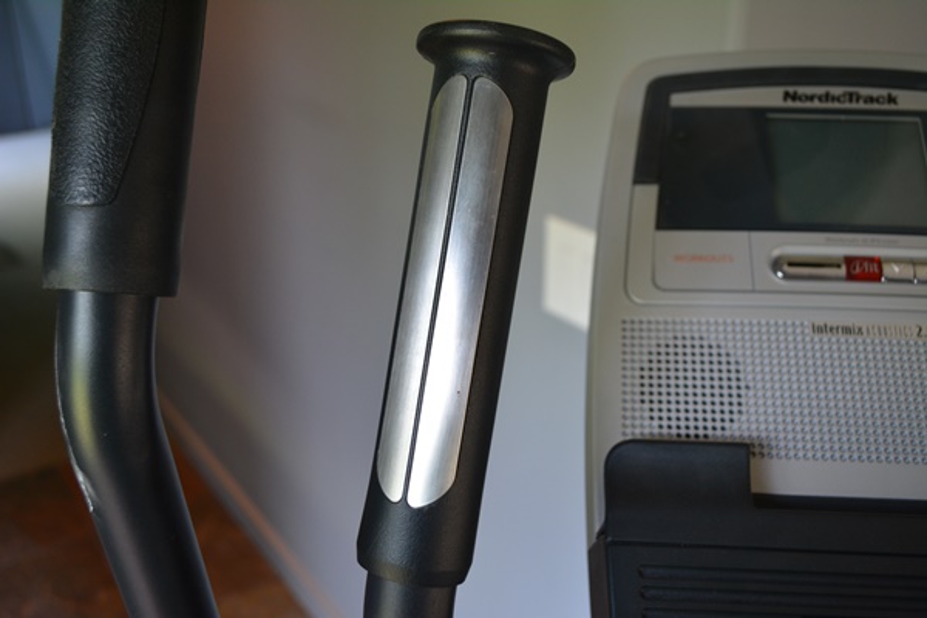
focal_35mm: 36
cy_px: 309
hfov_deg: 53.1
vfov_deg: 36.9
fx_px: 927
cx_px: 464
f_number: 4
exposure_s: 1/60
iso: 560
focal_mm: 24
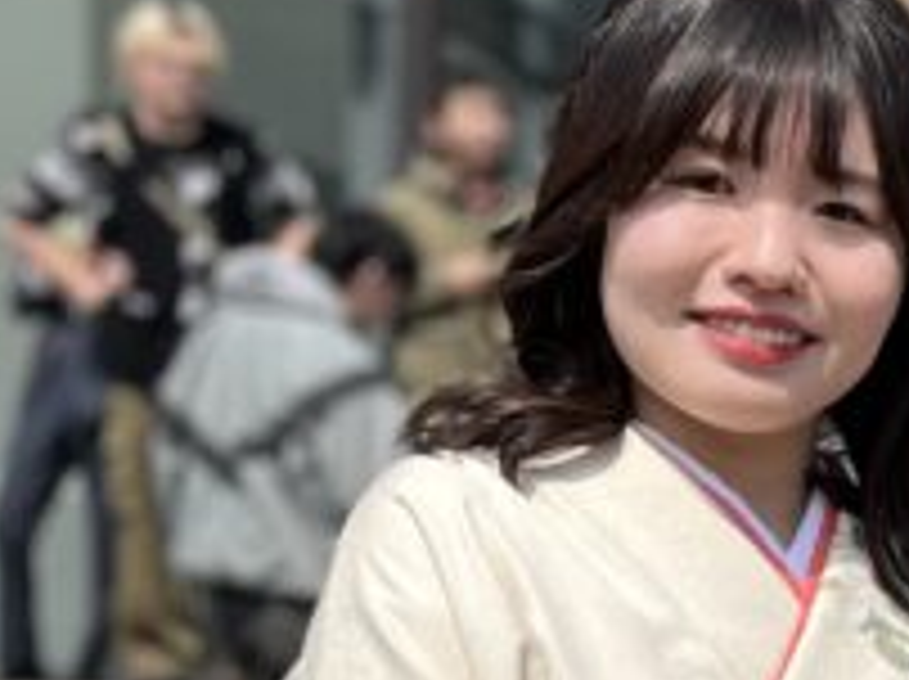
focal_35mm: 132
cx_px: 1544
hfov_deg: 13.6
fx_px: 3462
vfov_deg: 10.8
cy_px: 1013
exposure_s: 1/2899
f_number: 1.6
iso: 50
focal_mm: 5.1
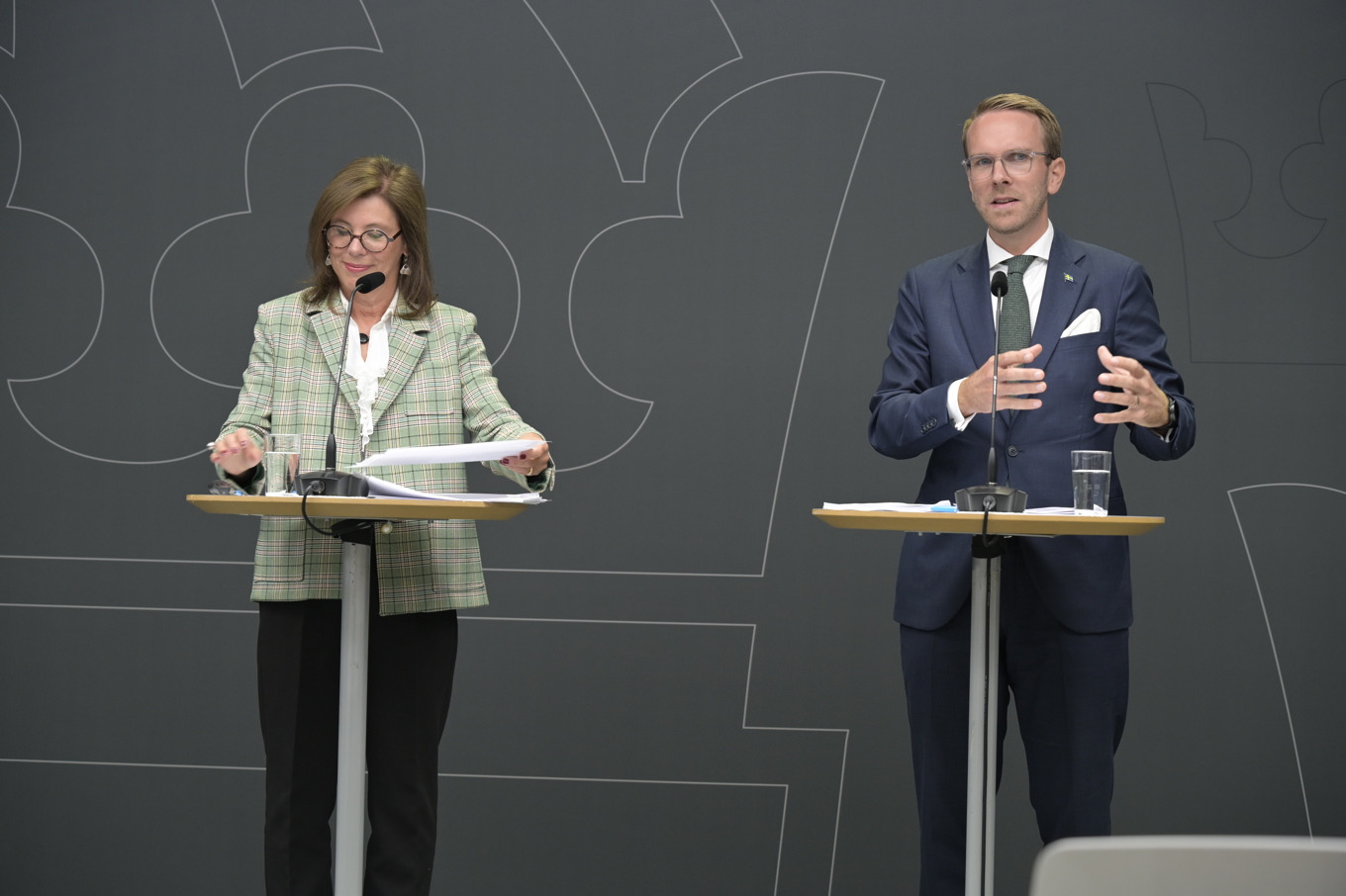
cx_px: 673
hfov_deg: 25.7
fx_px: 2953
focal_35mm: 79
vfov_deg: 17.3
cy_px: 448
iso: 900
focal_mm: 79
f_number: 4.5
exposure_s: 1/100
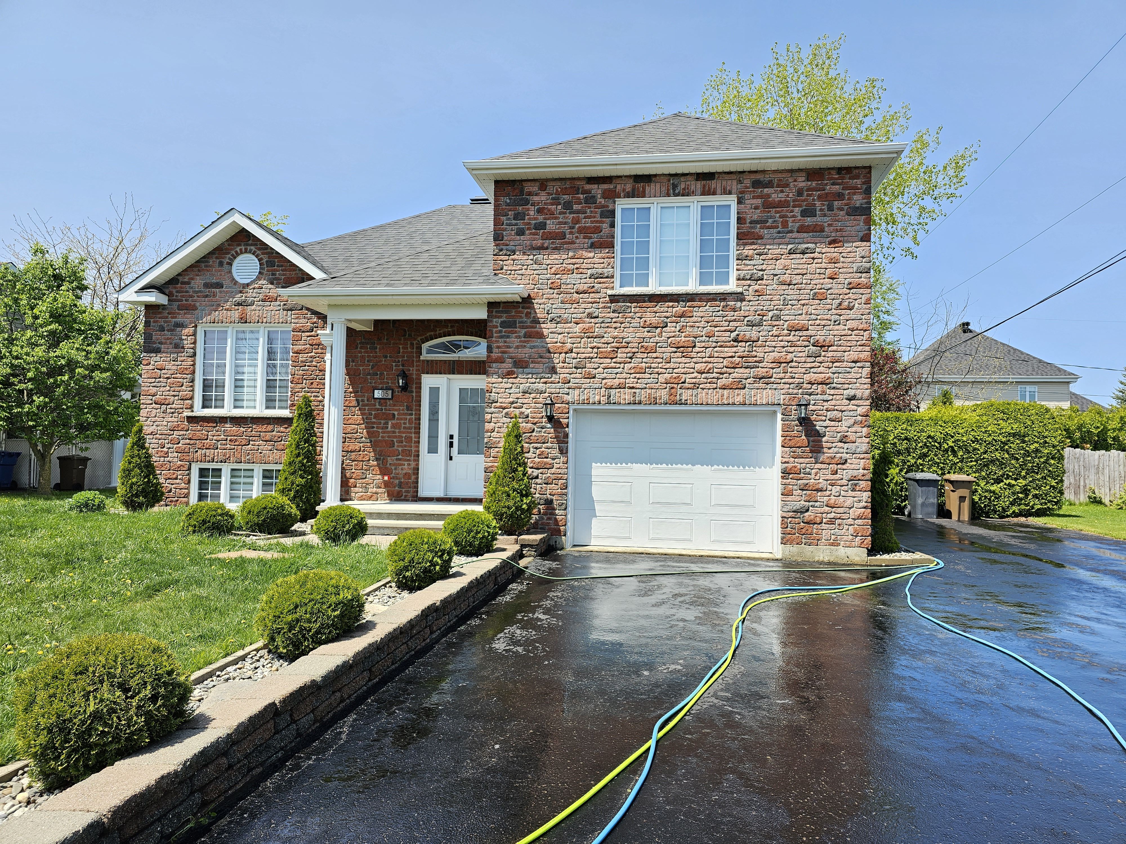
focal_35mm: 23
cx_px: 563
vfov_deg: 58.9
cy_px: 422
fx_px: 748
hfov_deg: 73.9
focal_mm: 6.3
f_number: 1.7
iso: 10
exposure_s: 1/305
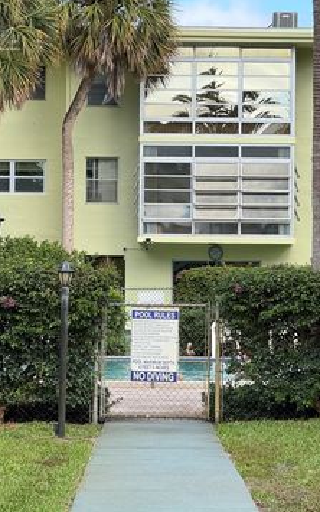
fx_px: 2497
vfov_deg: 11.7
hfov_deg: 7.3
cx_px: 174
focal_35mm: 179
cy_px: 244
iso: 64
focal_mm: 15.66
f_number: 2.8
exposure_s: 1/511
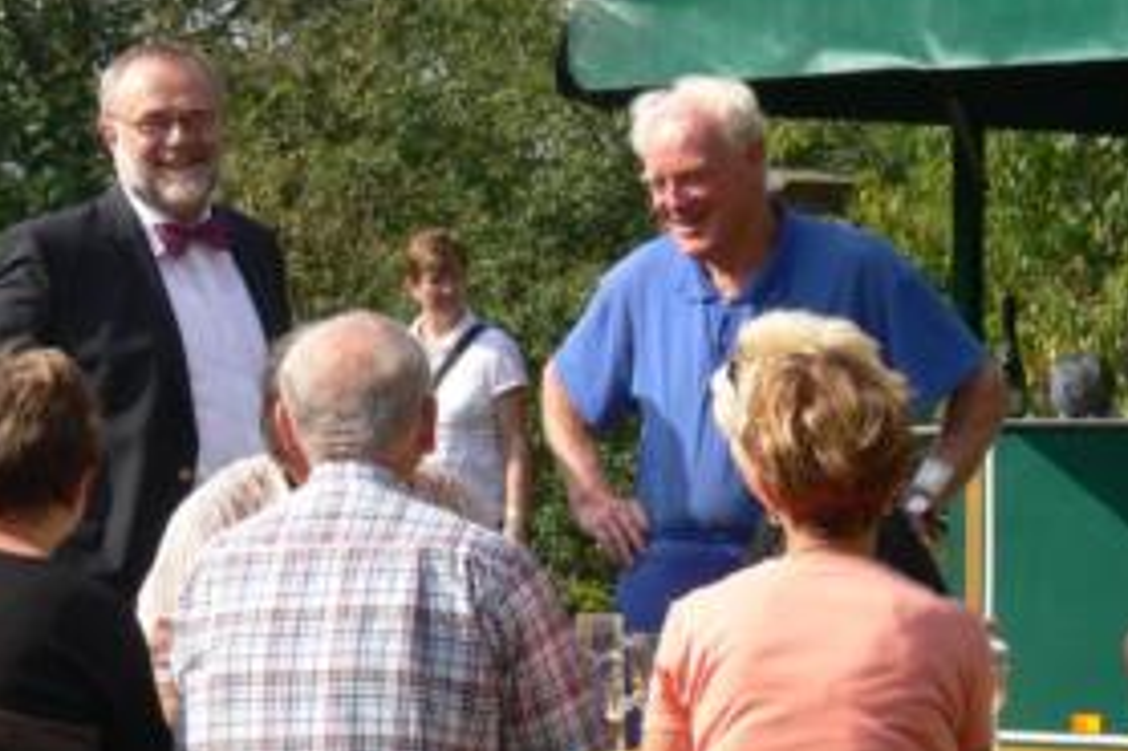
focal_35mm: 221
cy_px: 400
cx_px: 414
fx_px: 6920
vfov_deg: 6.2
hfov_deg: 9.3
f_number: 5.6
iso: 80
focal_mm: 25
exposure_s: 1/200
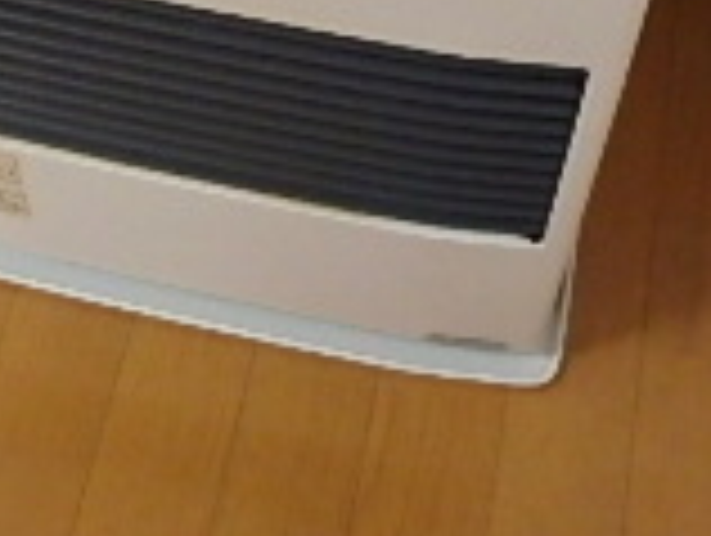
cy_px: -180
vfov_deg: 16.4
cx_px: 252
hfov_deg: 22.9
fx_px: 1749
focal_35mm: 85
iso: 800
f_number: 3.5
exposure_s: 1/20
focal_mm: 3.7
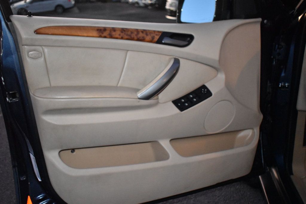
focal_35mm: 38
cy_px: 102
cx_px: 153
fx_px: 319
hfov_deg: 51.3
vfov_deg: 35.5
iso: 5000
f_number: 4
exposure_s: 1/60
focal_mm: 25
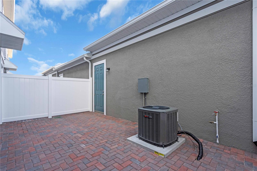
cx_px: 128
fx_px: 114
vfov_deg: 73.7
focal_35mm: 16
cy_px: 86
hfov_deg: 96.7
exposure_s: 1/400
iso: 1600
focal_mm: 16
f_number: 9
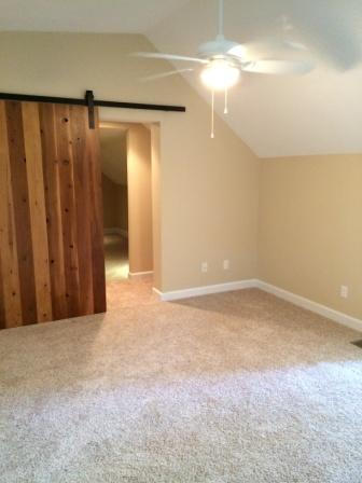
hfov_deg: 46.8
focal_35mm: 30
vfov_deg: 60.0
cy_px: 242
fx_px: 418
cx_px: 181
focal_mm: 4.12
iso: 250
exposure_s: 1/30
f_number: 2.2
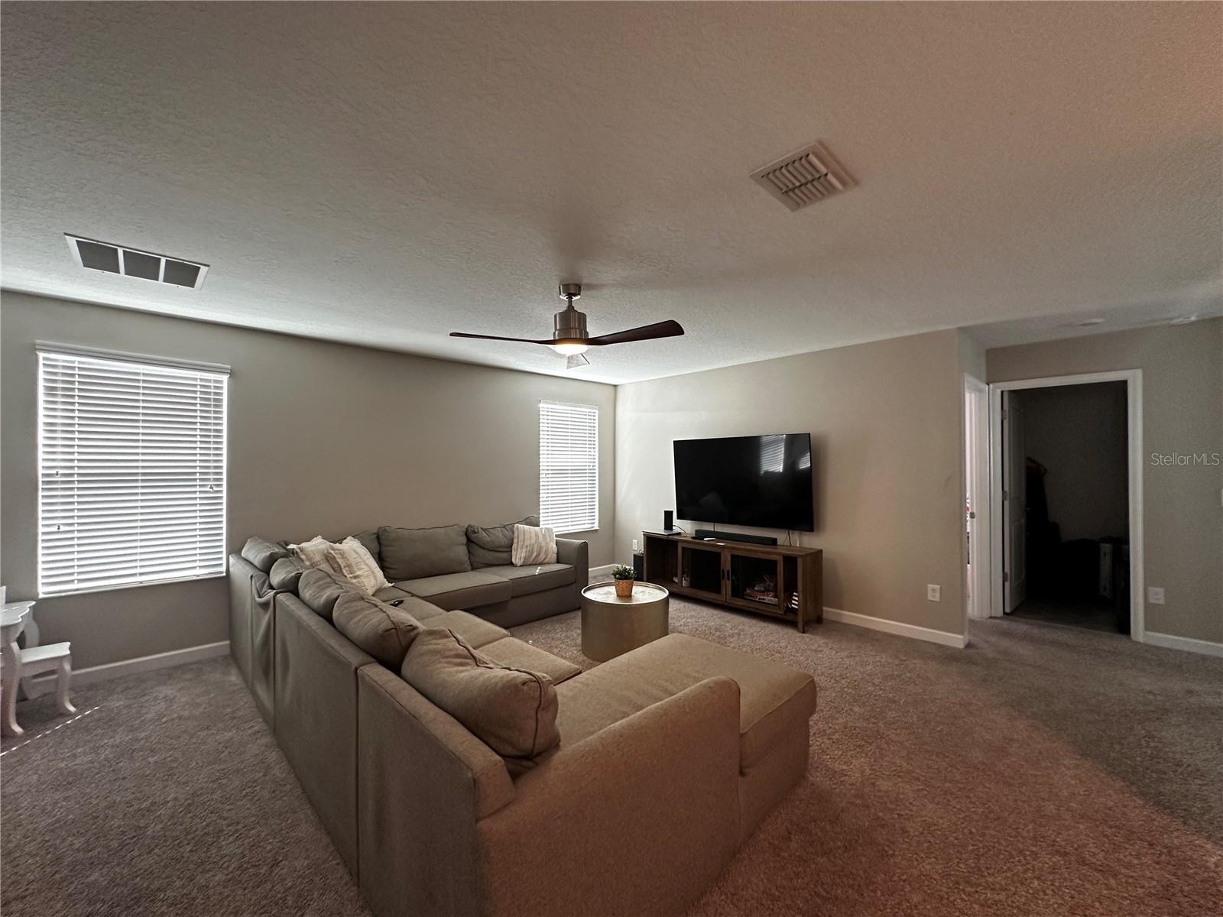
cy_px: 458
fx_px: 495
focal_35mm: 14
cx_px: 612
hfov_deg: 102.1
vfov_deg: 85.7
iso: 250
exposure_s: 1/60
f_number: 2.2
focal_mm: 2.22
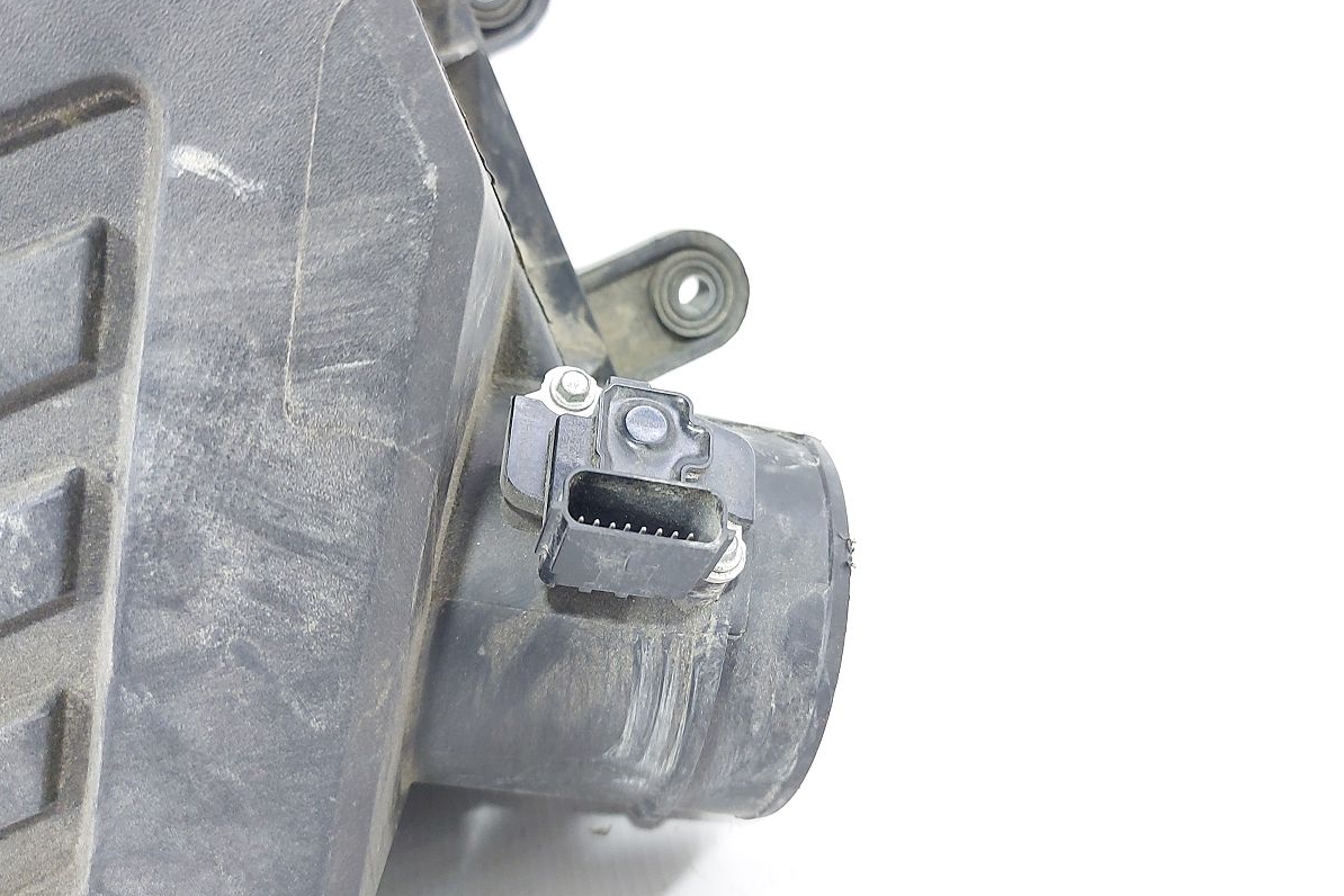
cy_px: 448
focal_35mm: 29
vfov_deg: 45.0
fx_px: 1083
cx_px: 652
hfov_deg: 63.6
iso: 250
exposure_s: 1/50
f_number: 1.8
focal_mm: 5.23
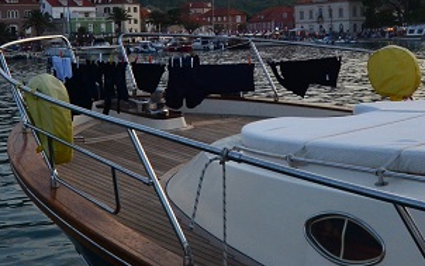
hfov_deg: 18.8
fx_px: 1286
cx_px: 247
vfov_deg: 11.7
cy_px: 34
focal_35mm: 111
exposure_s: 1/250
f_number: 5.6
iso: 400
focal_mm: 22
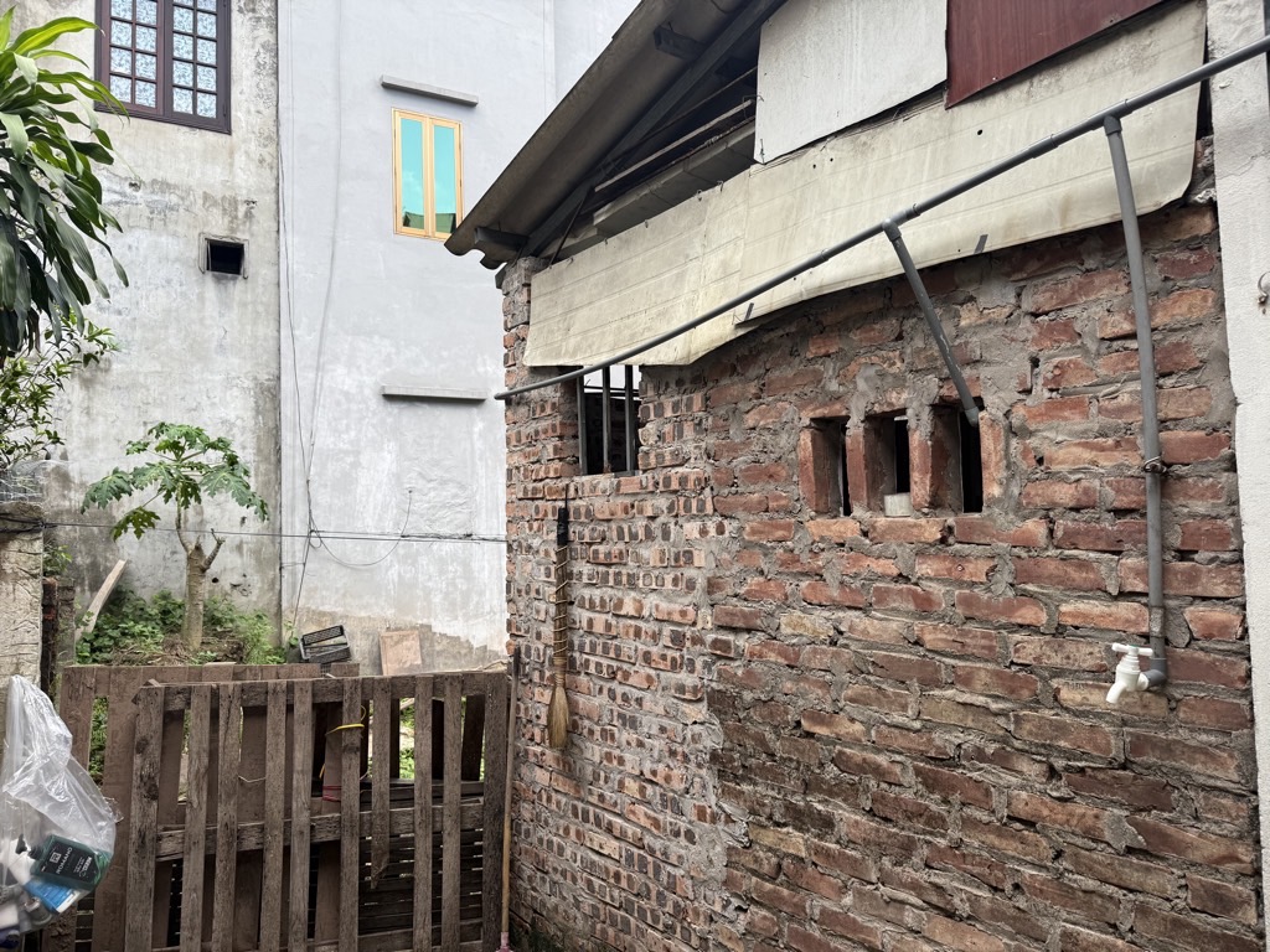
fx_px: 881
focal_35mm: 24
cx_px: 635
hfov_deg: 71.6
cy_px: 476
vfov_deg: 56.8
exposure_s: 1/361
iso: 80
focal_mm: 6.76
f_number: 1.78
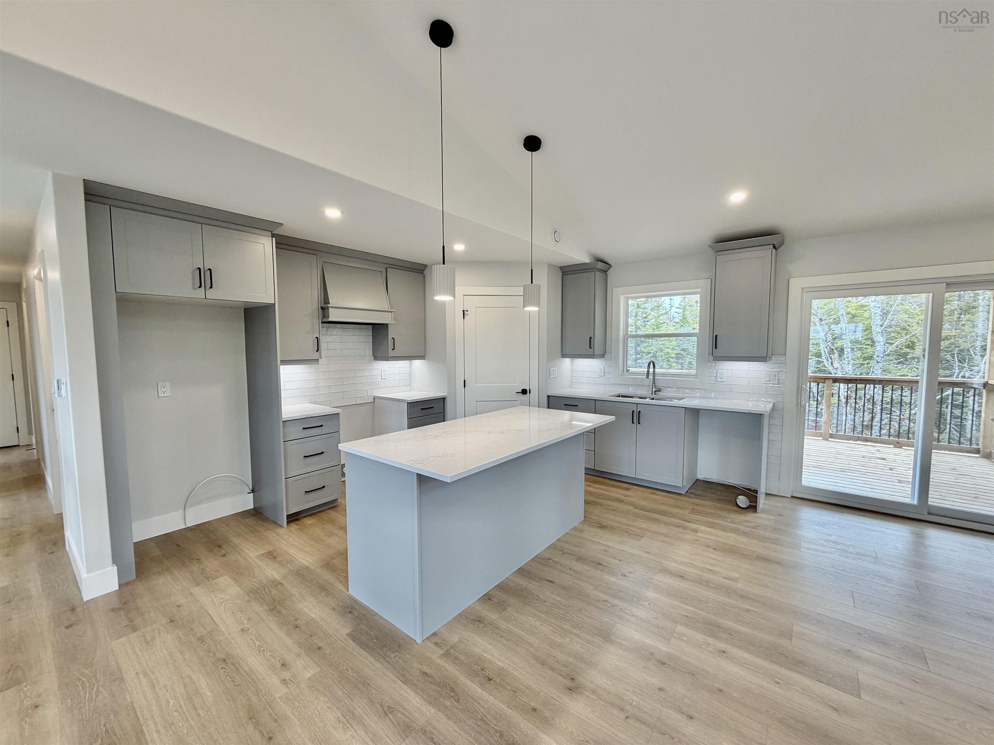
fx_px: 402
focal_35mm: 14
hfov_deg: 102.1
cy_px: 372
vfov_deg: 85.7
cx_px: 497
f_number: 2.2
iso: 100
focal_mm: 2.22
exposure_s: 1/120
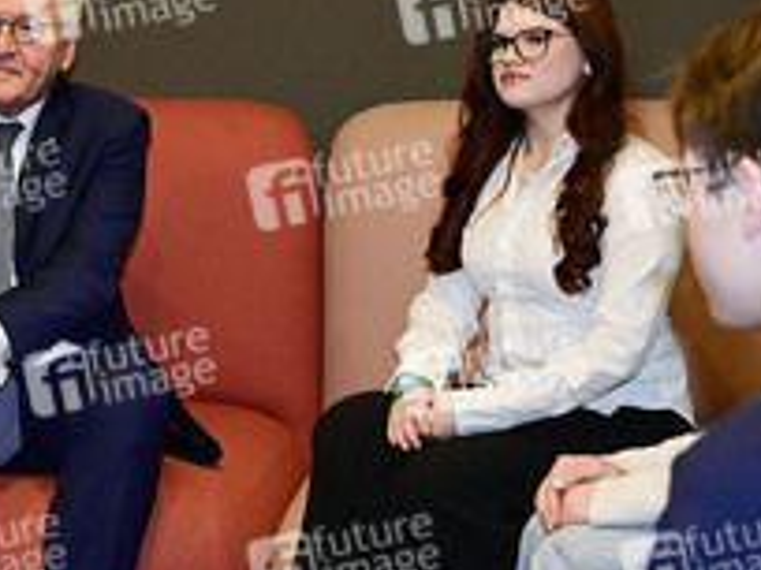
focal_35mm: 87
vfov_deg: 17.0
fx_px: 1913
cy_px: 279
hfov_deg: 21.8
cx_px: 21
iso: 2500
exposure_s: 1/200
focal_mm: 41
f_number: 4
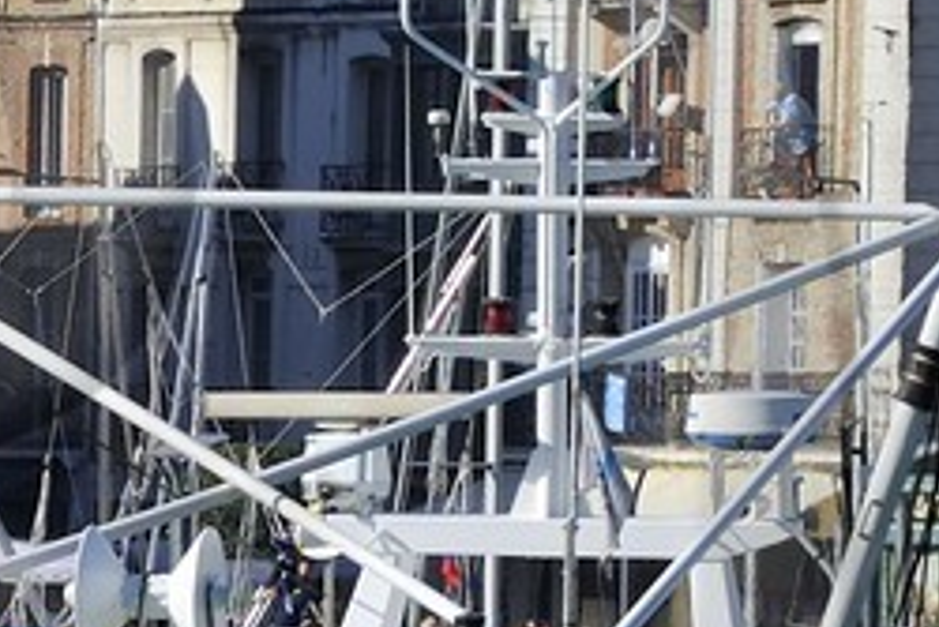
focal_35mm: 1280
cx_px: -710
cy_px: 499
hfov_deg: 1.6
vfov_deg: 1.1
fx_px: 33405
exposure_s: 1/200
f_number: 13
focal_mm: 200
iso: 200
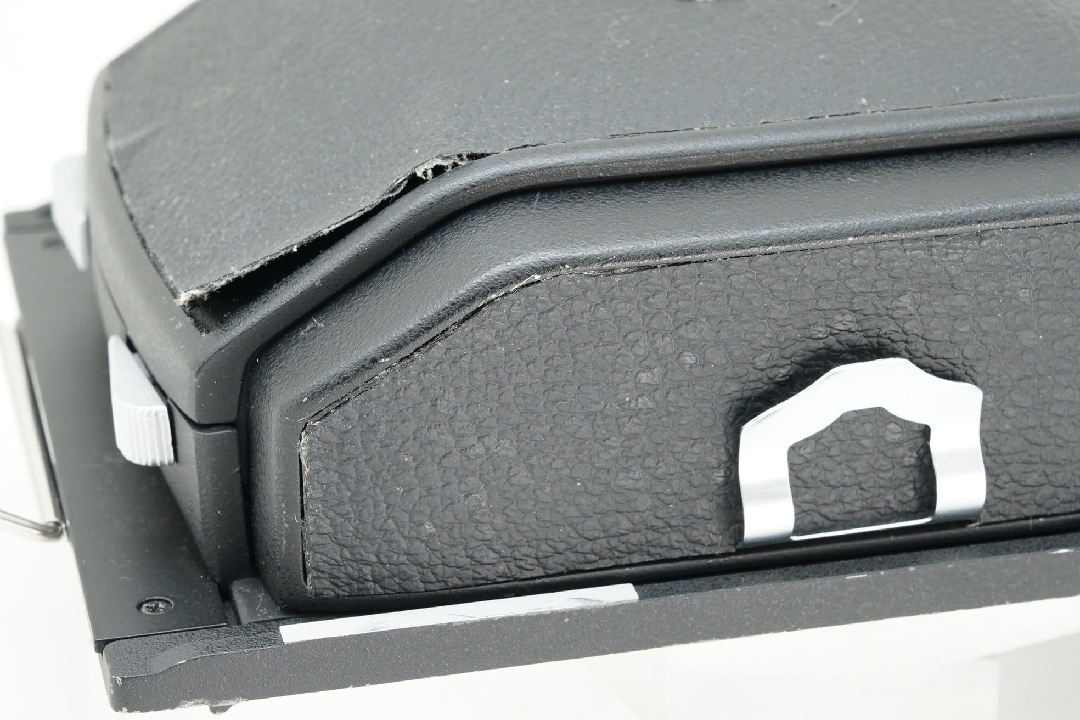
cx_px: 540
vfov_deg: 13.0
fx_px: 3150
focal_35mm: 105
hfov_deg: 19.5
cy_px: 360
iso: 800
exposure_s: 1/13
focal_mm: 70
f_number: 16
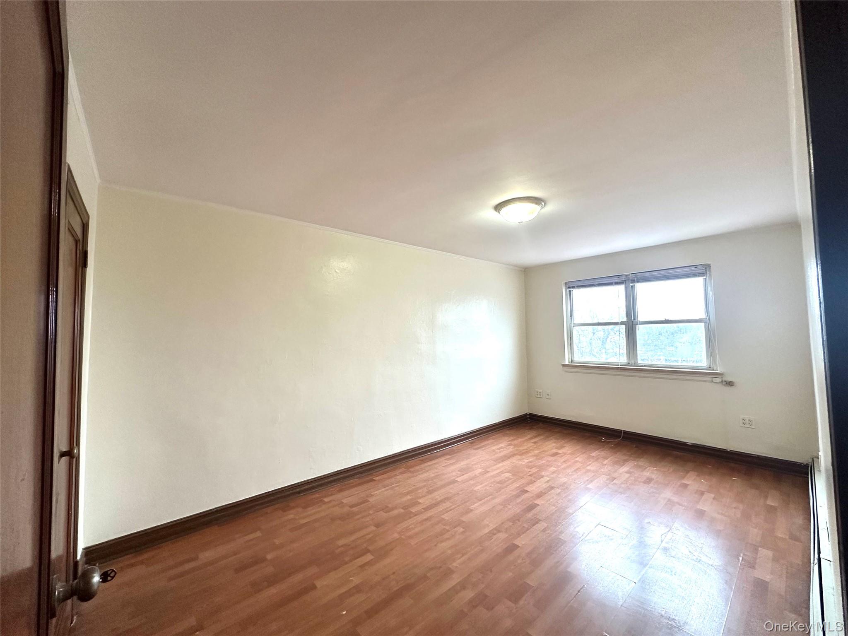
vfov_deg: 85.7
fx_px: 343
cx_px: 424
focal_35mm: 14
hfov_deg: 102.1
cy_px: 318
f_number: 2.2
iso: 200
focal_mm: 2.22
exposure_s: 1/120
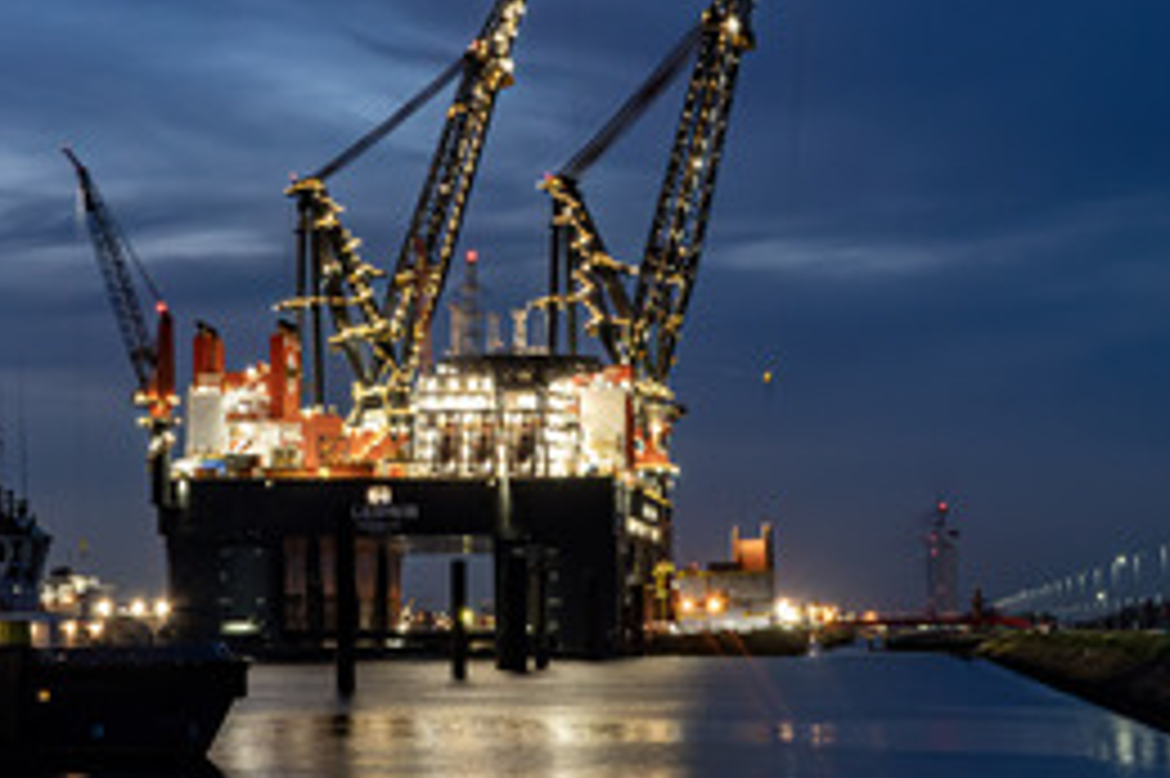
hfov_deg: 23.5
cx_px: 202
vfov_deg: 16.0
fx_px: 2761
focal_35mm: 85
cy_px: 425
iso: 500
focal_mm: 32
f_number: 11
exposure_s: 1/1.25
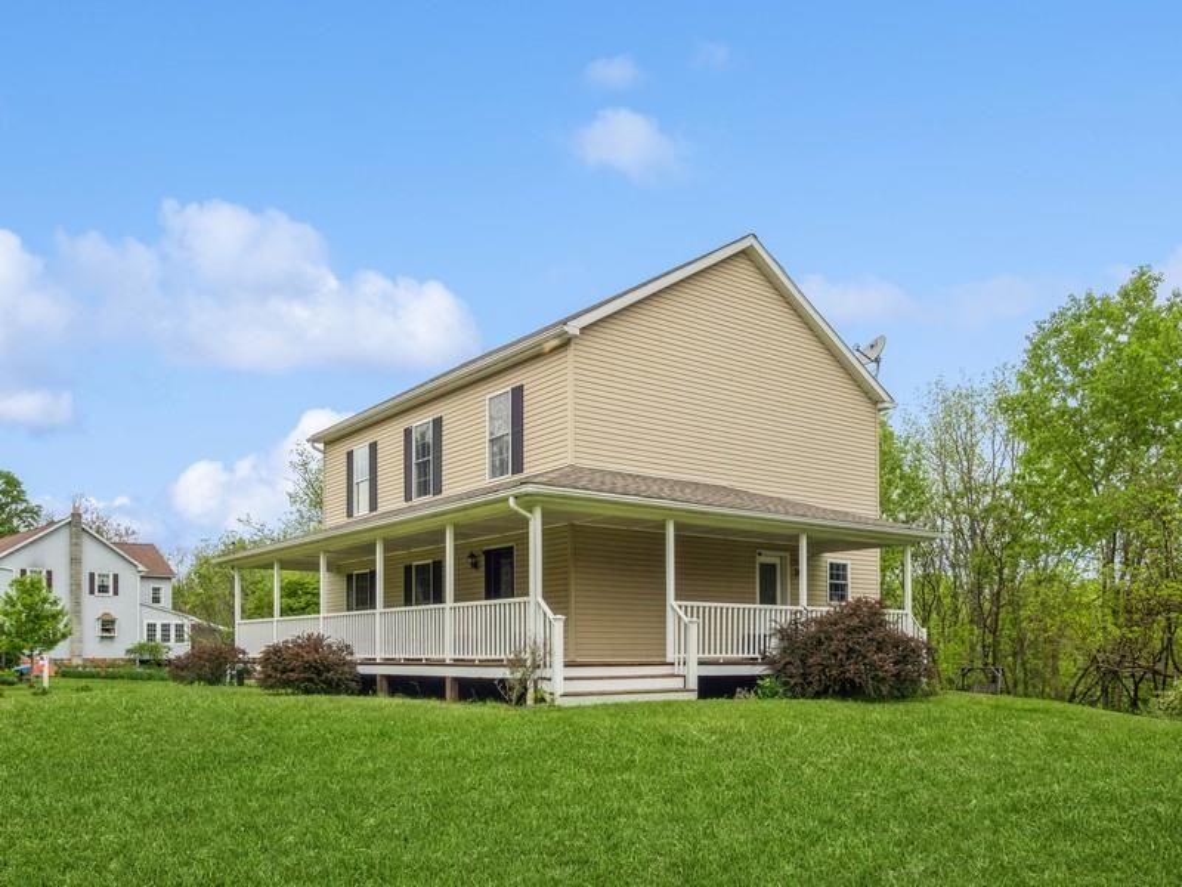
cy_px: 444
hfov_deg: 63.4
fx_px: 956
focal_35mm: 28
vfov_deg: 49.7
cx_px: 591
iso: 200
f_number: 8
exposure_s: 1/320
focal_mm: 14
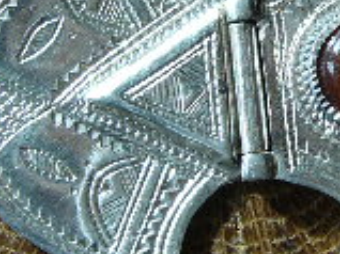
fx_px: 1384
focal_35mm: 141
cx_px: 312
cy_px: 30
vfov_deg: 10.5
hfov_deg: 13.9
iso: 80
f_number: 2.8
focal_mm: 5.8
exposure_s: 1/50
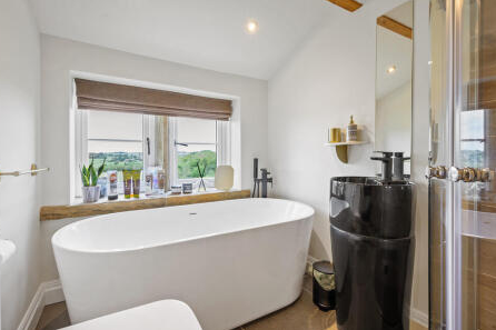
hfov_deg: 94.8
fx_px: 228
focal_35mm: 17
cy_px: 157
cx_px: 239
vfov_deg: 71.9
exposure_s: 1/6
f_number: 9
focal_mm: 15.5
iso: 800
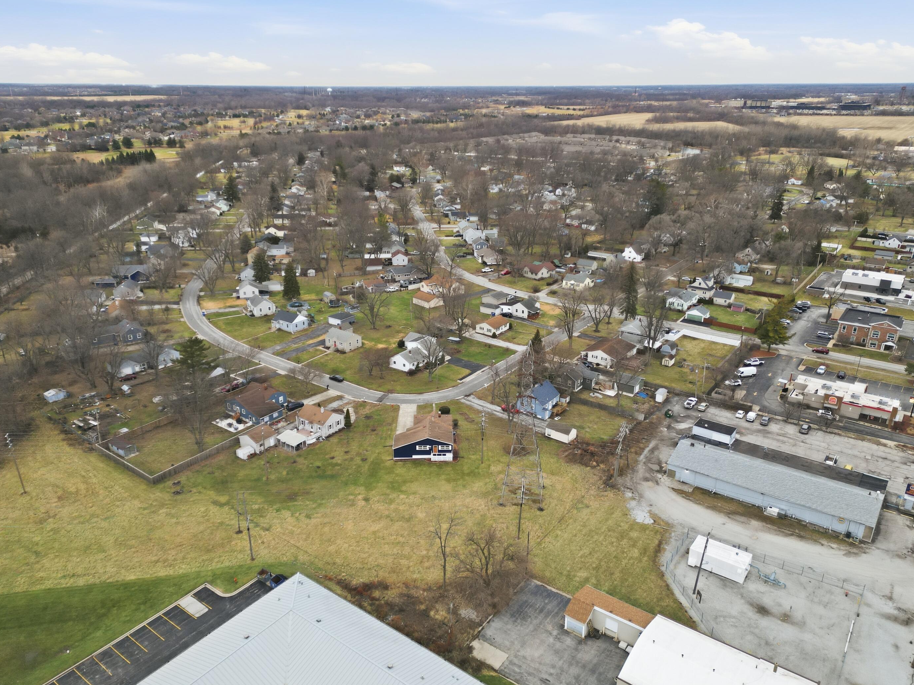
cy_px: 358
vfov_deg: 53.0
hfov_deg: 67.3
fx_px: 687
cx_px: 445
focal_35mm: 26
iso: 200
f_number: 1.7
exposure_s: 1/400
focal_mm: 6.7
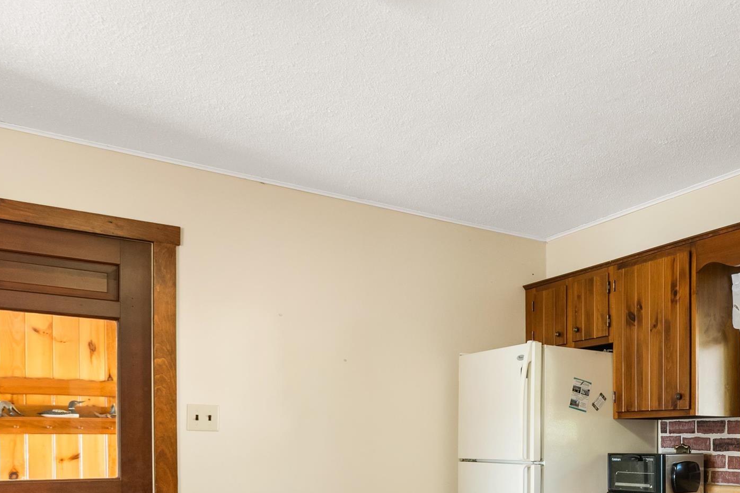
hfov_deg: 48.2
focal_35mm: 33
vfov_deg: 37.5
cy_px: 435
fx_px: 678
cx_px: 725
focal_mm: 10
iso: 64
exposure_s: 1/6
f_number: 8
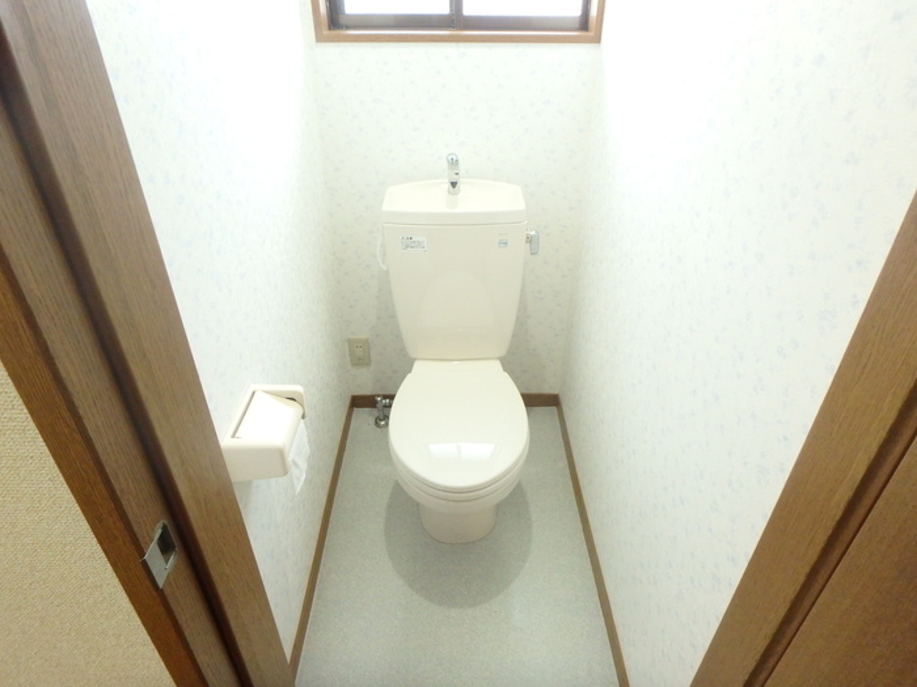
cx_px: 458
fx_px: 556
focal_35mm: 21
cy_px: 344
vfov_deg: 63.4
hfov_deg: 79.0
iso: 640
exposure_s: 1/30
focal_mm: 3.7
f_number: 3.5
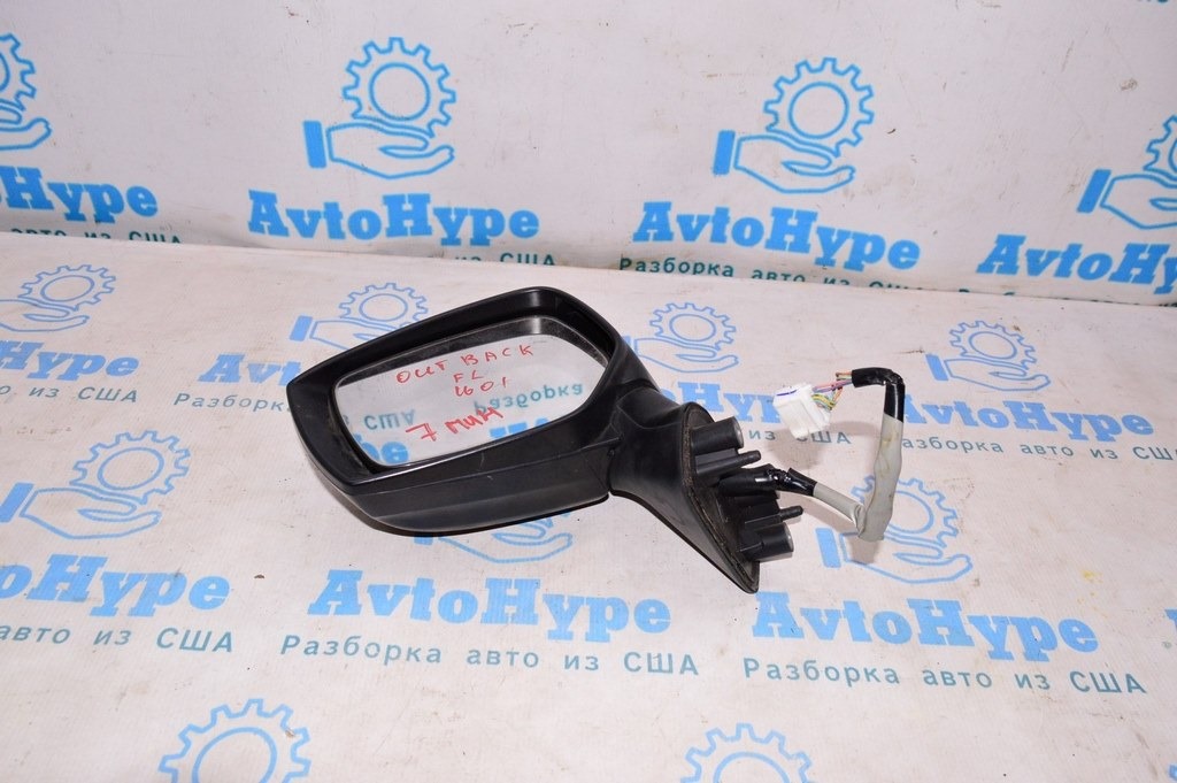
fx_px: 882
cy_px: 392
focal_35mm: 27
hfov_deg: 67.4
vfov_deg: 47.9
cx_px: 588
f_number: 8
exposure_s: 1/200
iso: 1600
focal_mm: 18
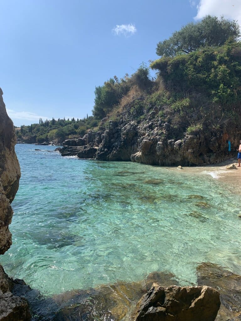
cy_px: 160
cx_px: 120
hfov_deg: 53.1
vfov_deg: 67.3
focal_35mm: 26
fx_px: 241
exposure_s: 1/2915
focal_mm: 4.25
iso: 25
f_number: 1.8
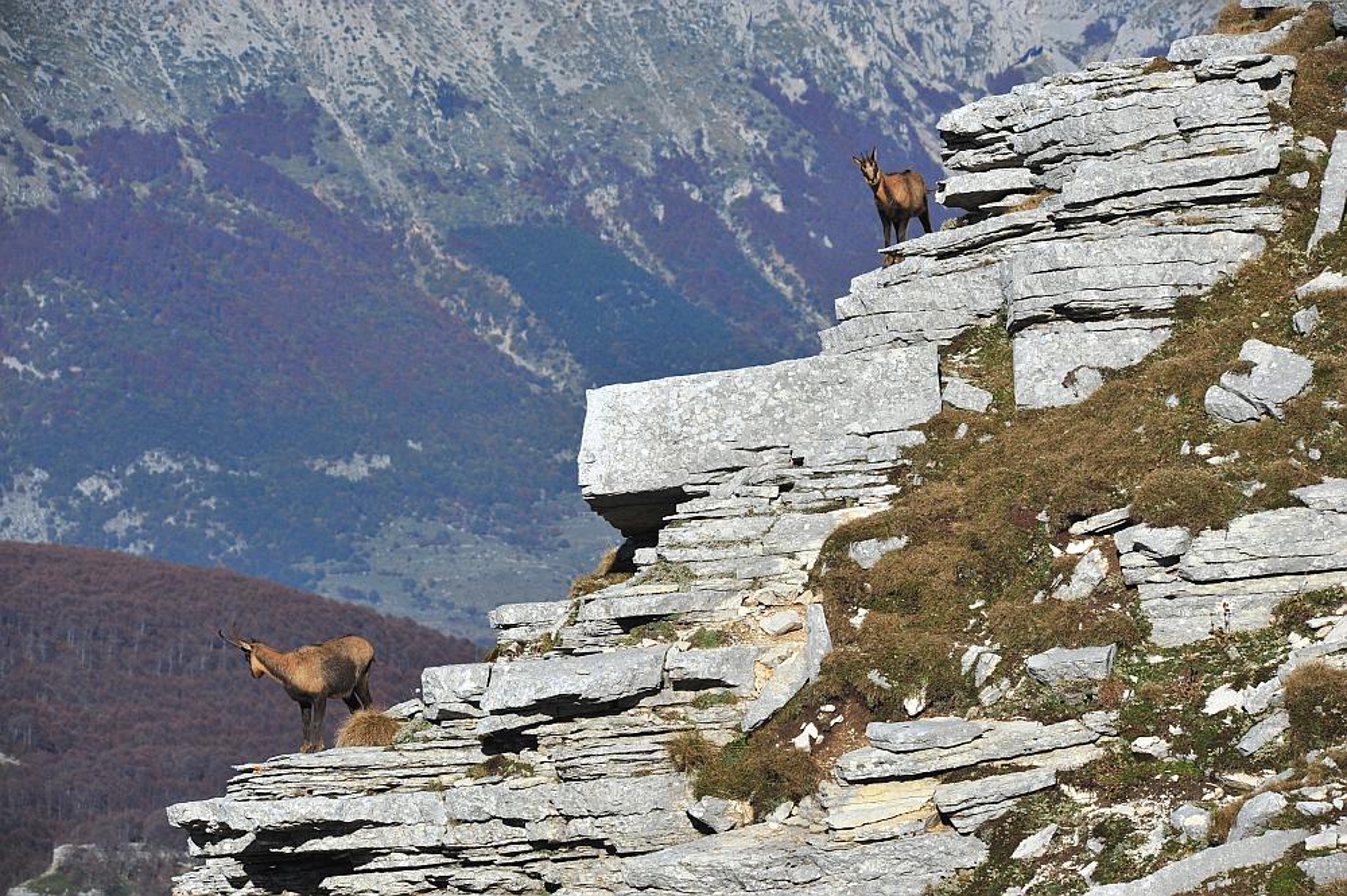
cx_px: 674
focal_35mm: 250
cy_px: 448
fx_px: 9346
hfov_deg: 8.2
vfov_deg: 5.5
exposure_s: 1/800
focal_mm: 250
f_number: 14
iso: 320
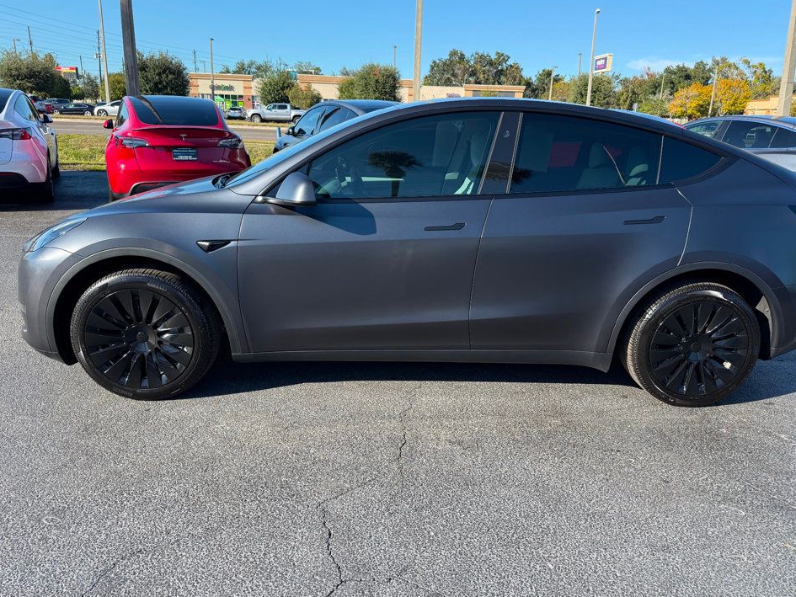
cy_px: 278
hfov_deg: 67.2
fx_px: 598
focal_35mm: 26
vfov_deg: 53.0
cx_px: 429
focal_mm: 6.76
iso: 100
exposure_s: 1/2053
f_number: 1.78
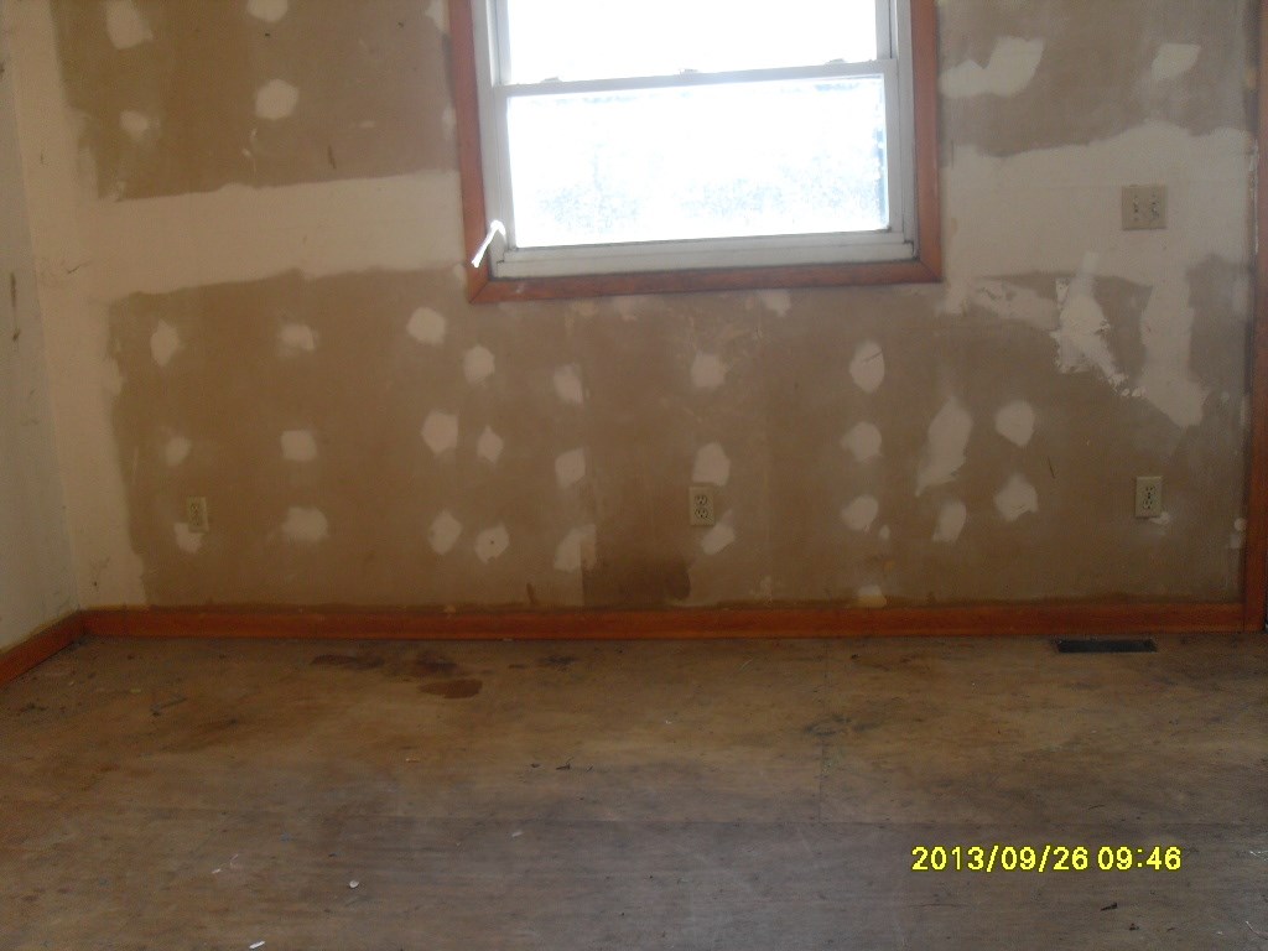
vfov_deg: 38.7
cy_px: 476
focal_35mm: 37
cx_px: 634
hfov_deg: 50.1
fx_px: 1355
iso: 100
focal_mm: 6.3
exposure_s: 1/45
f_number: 2.8
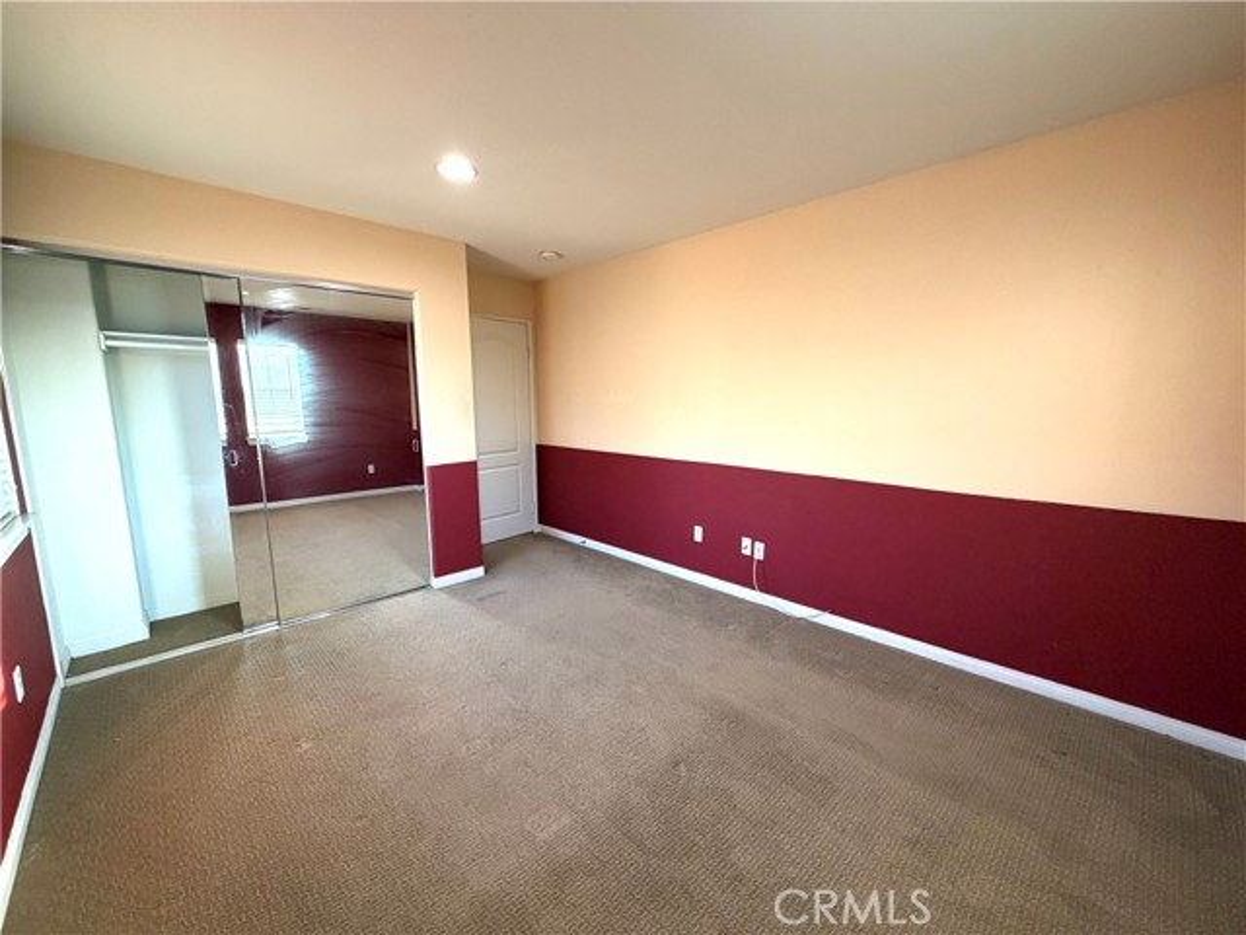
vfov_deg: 85.7
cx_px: 623
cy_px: 468
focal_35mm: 14
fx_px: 504
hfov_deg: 102.1
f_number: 2.2
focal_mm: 2.22
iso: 200
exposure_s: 1/60
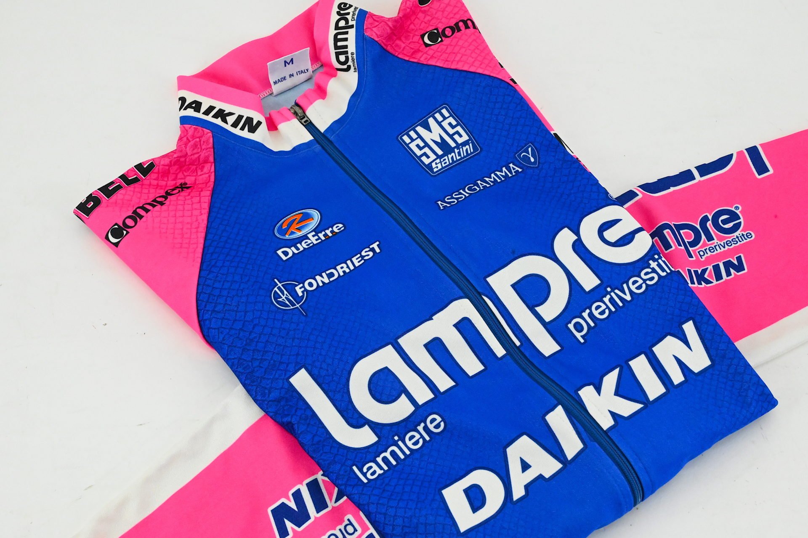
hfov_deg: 28.9
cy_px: 269
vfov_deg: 19.4
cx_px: 404
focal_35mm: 70
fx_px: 1571
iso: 14400
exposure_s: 1/400
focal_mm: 70
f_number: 16
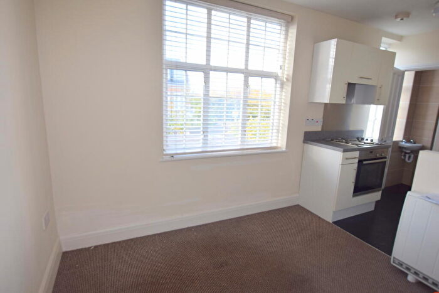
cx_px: 220
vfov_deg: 63.2
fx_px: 238
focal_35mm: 20
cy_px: 146
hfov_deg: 85.4
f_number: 5.6
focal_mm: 13
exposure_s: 1/125
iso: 400
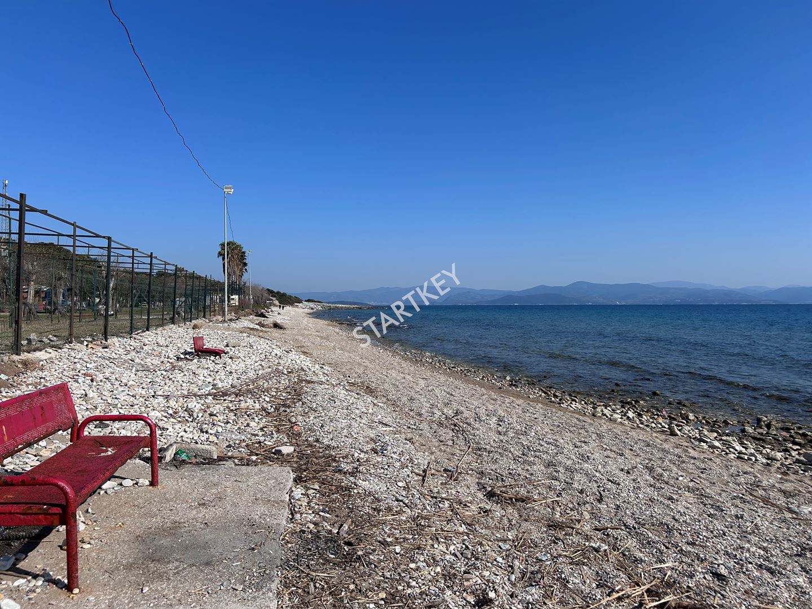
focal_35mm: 26
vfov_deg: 53.1
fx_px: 610
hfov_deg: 67.3
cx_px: 406
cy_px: 304
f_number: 1.5
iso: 50
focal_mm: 5.7
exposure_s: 1/6993
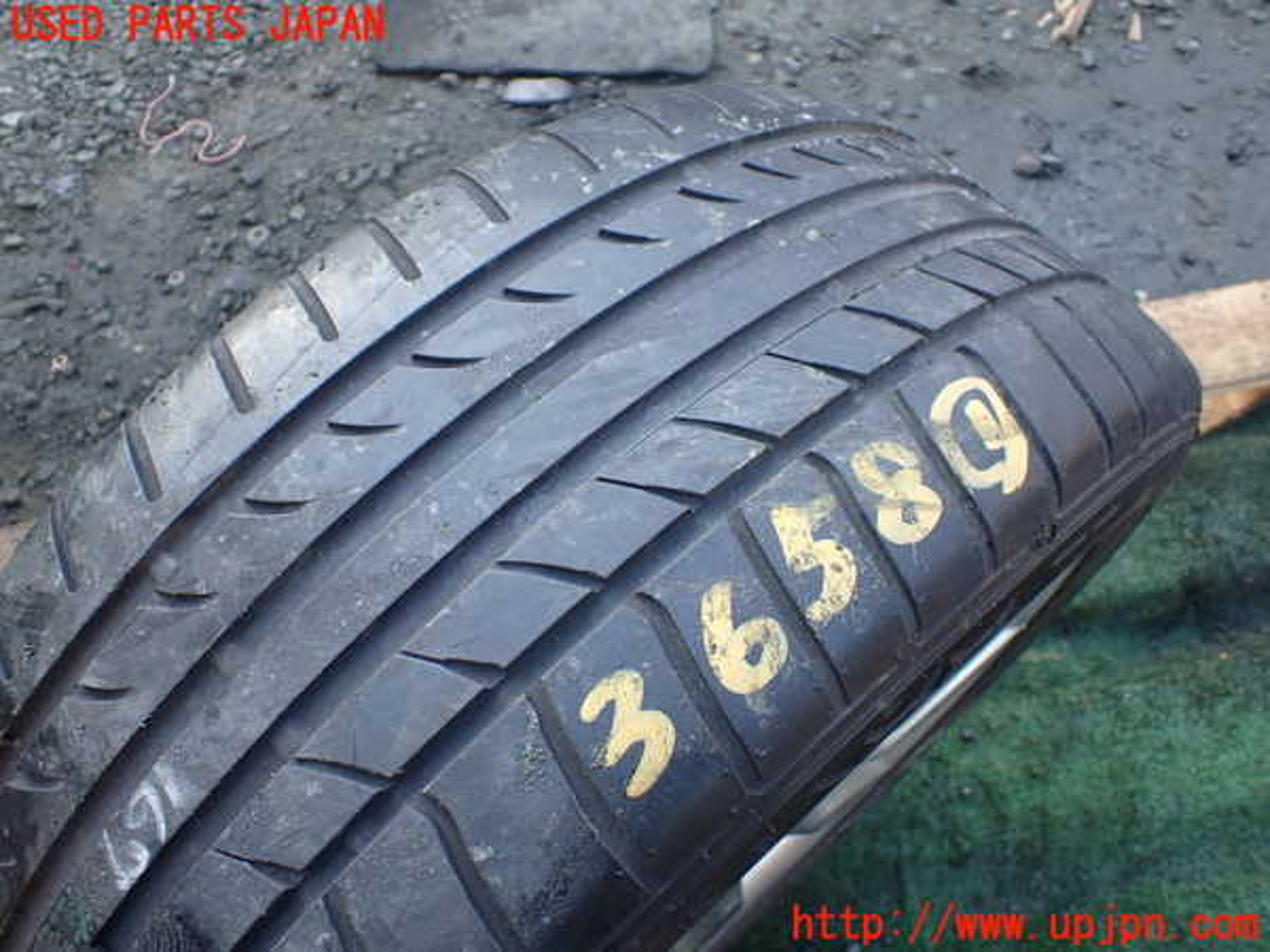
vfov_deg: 46.8
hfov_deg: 60.0
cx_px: 635
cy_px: 476
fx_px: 1101
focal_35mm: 30
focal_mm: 5.4
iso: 125
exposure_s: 1/125
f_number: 2.3
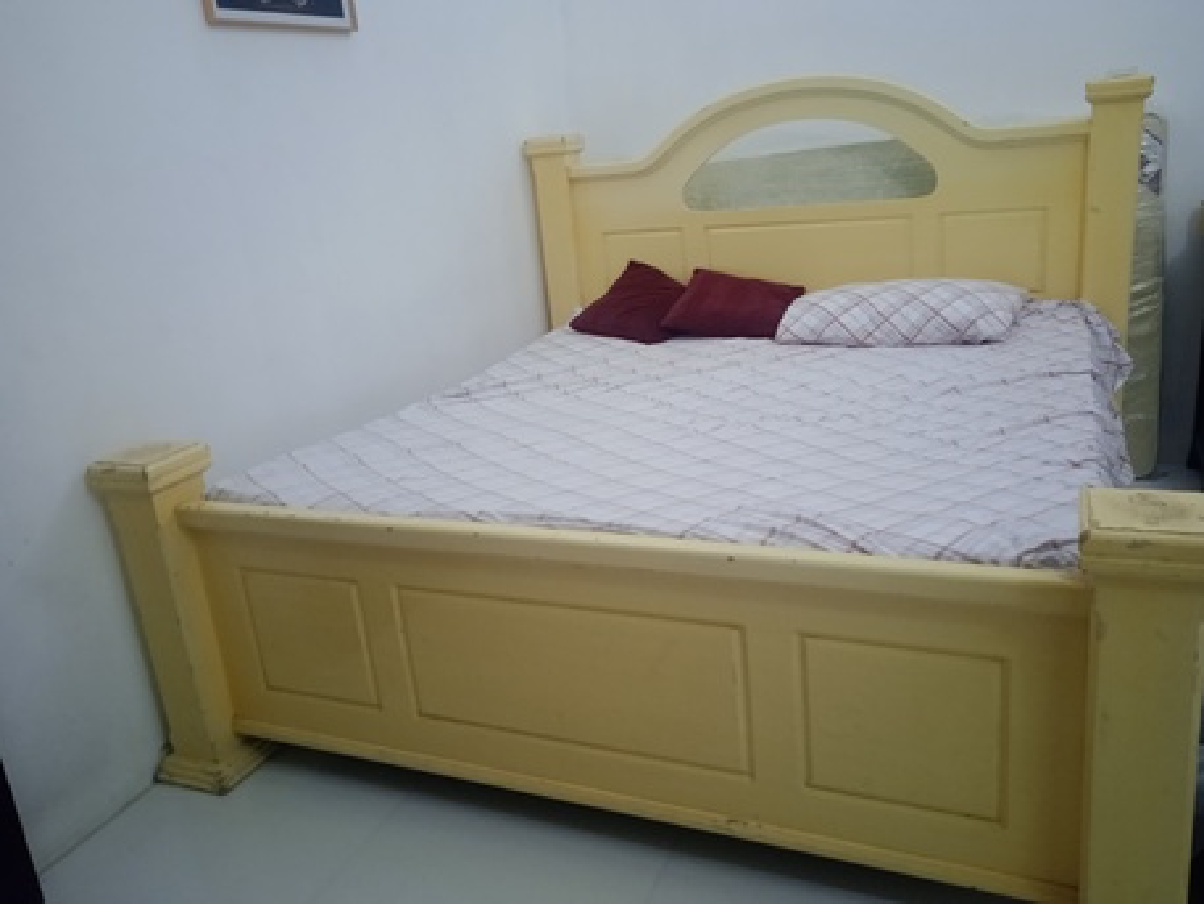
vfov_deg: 49.8
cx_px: 602
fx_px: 974
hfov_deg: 63.4
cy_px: 452
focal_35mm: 28
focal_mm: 3.43
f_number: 2.2
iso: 722
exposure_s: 1/20
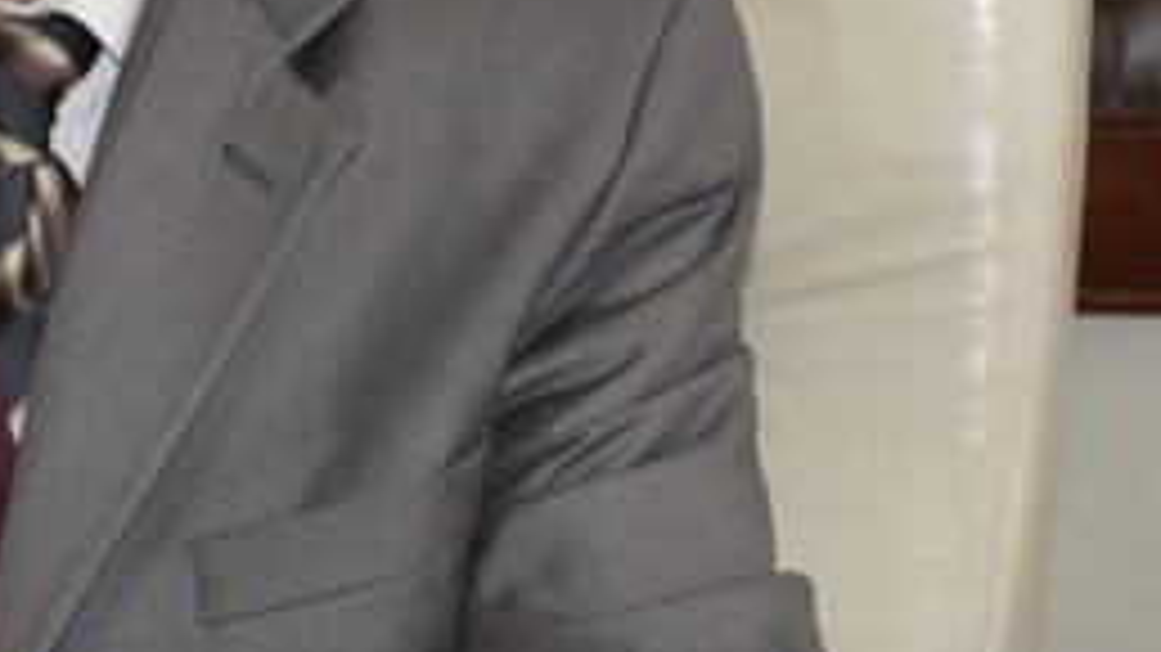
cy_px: 225
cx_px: -22
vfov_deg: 7.8
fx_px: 4801
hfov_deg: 13.6
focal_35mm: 156
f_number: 4.8
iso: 1400
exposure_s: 1/60
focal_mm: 32
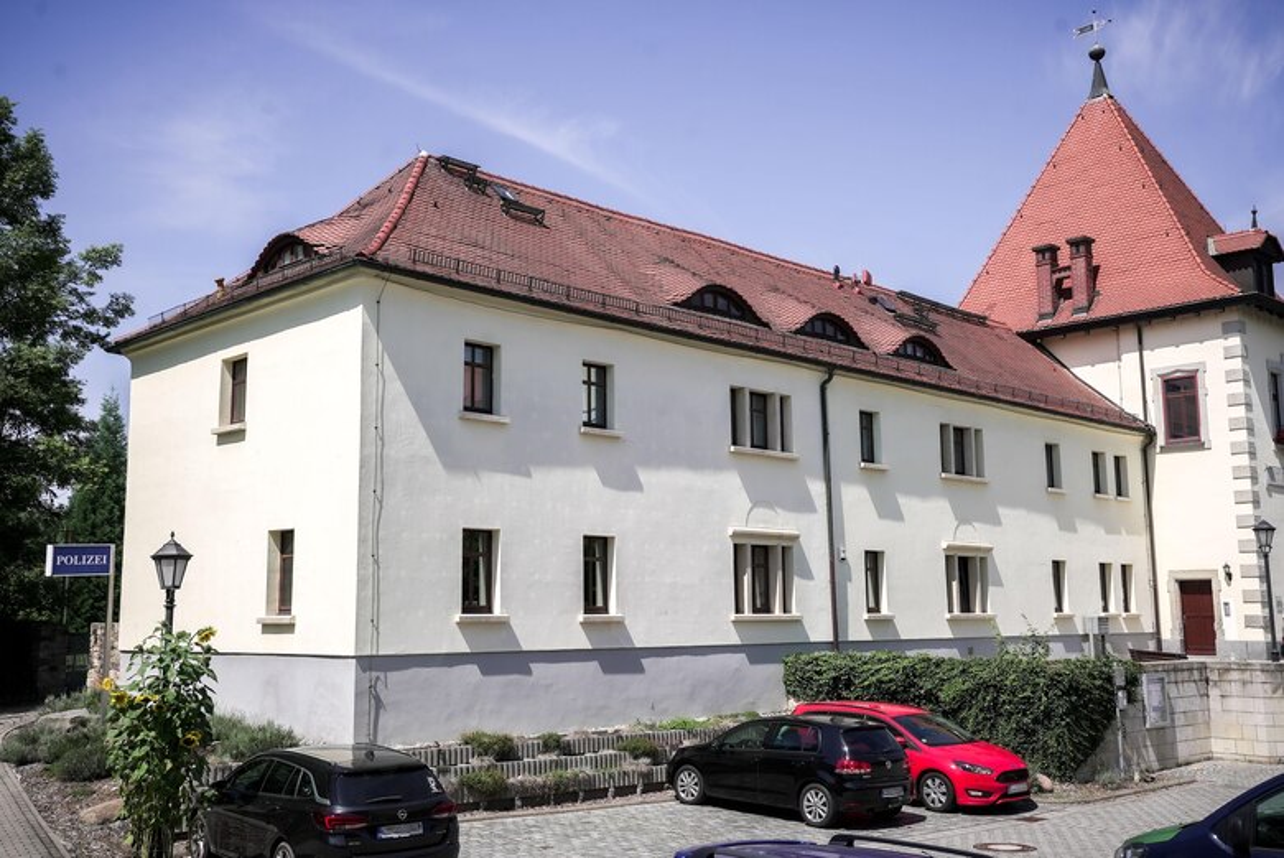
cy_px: 429
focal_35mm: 37
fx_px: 1320
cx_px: 642
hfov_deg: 51.9
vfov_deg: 36.0
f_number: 8
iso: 80
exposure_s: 1/400
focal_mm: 37
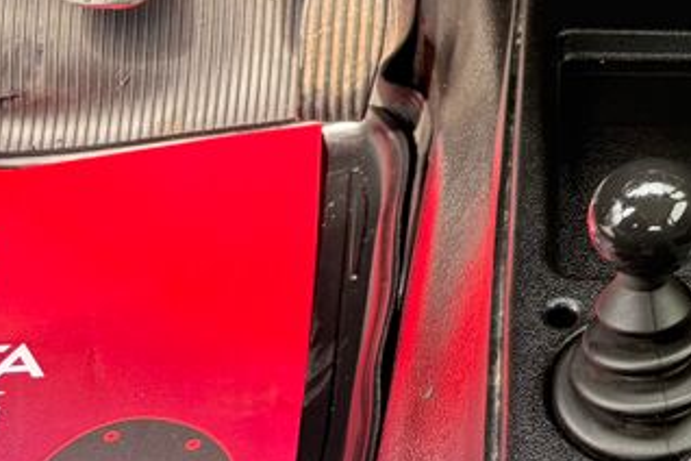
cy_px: -122
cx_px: 982
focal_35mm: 87
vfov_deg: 15.1
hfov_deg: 20.6
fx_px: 1670
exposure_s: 1/95
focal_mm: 5.96
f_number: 1.6
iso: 125
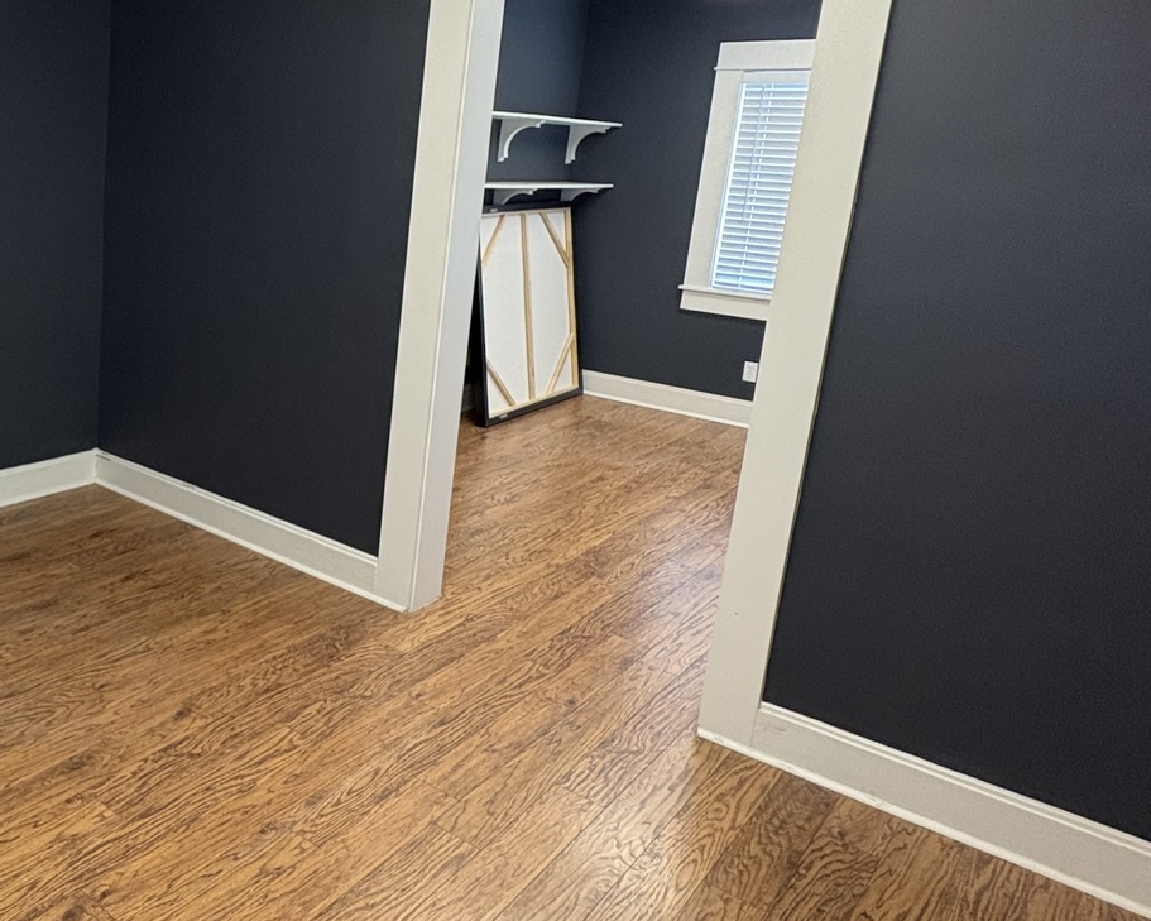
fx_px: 1022
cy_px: 347
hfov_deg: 52.8
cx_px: 152
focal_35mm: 30
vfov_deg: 48.1
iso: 320
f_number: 2.2
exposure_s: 1/60
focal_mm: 2.22
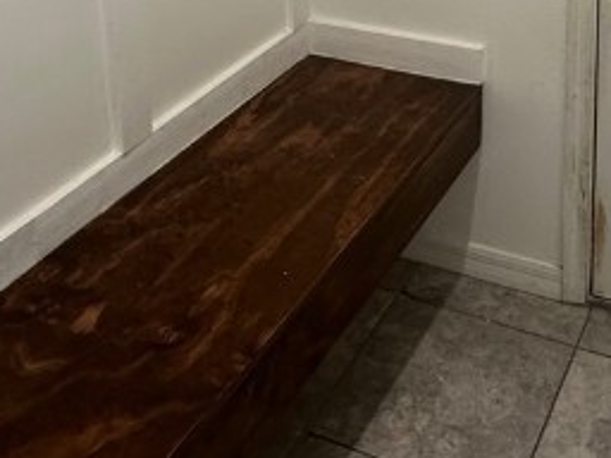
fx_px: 988
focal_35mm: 56
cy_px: -169
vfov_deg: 22.7
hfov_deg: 33.9
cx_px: 430
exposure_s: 1/60
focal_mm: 2.22
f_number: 2.2
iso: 160
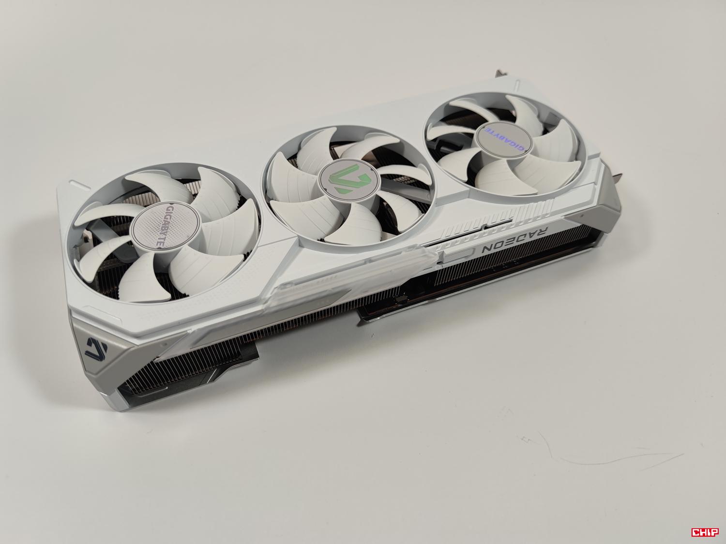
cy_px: 272
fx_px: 524
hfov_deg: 69.4
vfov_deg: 54.9
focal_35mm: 25
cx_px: 363
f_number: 1.85
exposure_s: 1/100
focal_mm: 6.78
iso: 60
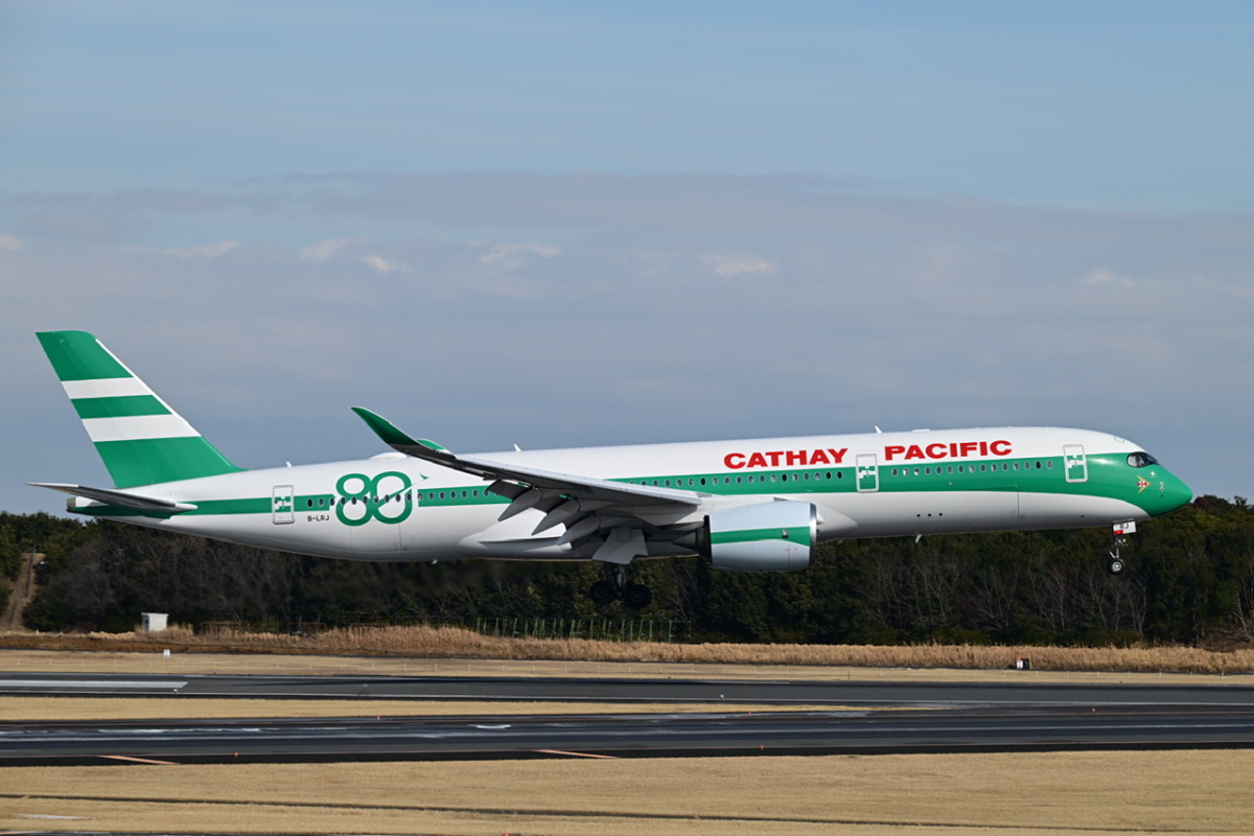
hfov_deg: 12.8
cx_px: 627
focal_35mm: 160
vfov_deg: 8.6
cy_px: 418
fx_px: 5573
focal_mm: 160
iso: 200
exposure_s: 1/1000
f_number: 9.5
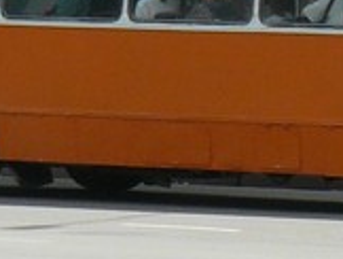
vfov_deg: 3.3
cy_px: -134
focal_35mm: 453
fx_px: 4495
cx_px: 667
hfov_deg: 4.3
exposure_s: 1/320
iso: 100
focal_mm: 12
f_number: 5.6
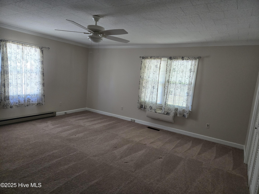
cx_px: 130
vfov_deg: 58.9
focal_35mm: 23
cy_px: 97
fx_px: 172
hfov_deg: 73.9
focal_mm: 5.4
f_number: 1.8
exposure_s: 1/120
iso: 500
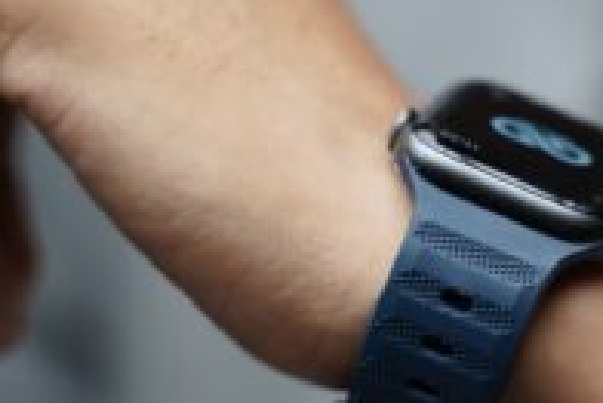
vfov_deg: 9.0
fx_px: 2565
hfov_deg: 13.4
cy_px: 278
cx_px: 465
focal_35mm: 153
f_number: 4
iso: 800
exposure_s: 1/80
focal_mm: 75
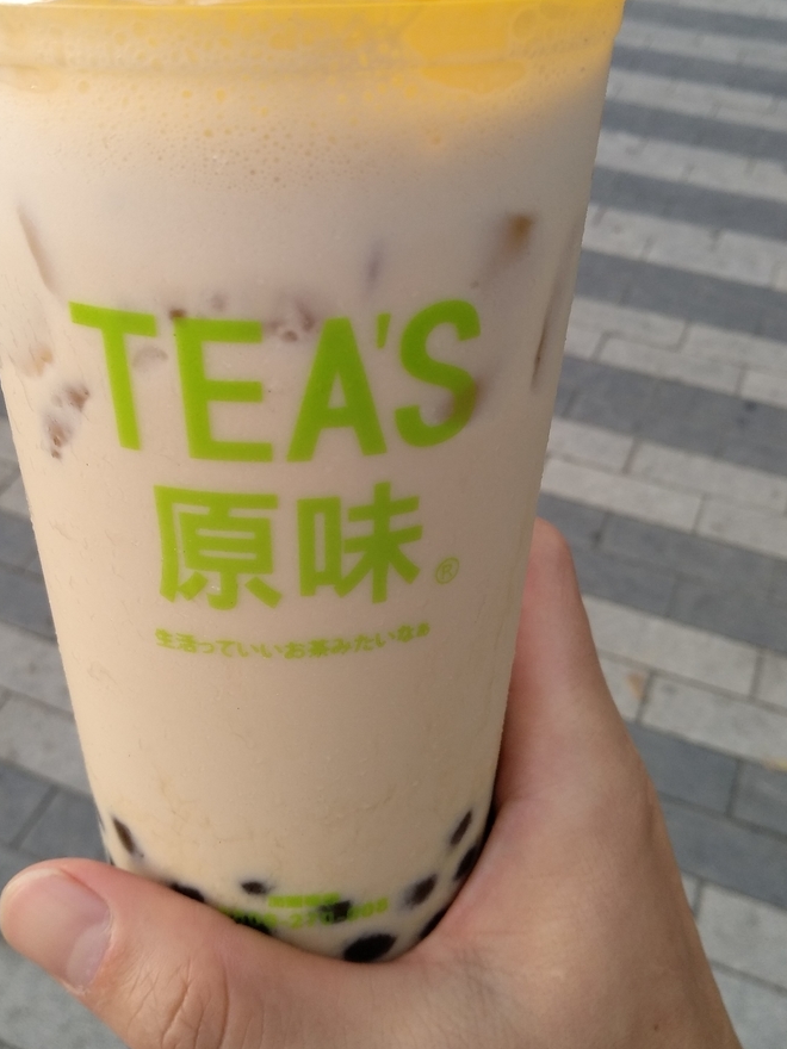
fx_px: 909
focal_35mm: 30
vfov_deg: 59.9
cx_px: 333
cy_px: 479
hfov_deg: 46.6
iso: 100
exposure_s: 1/120
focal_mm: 3.81
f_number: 2.2
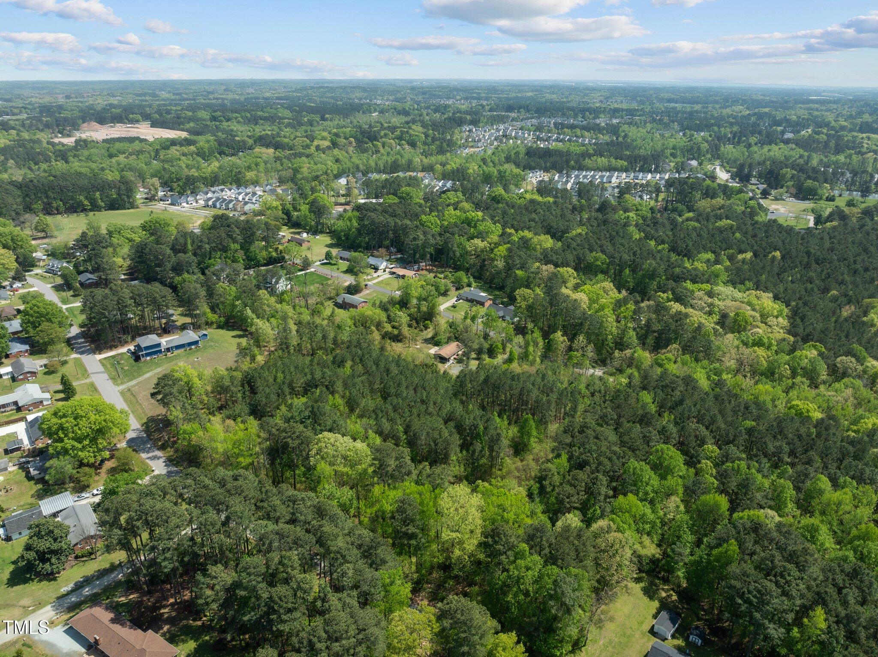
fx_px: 608
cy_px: 328
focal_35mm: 24
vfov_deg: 56.8
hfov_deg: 71.6
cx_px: 439
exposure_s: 1/1600
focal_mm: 12.29
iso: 110
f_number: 2.8
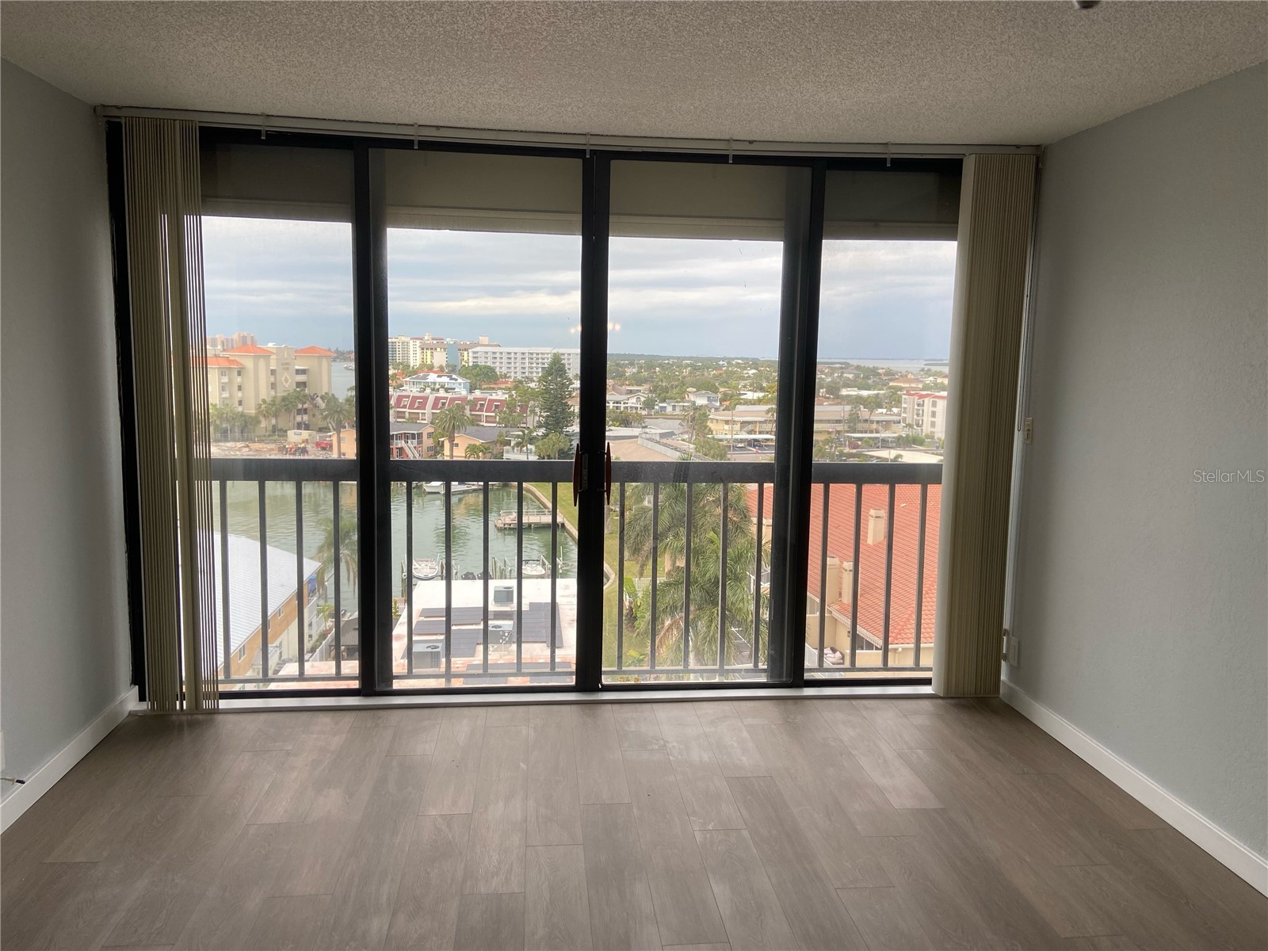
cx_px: 634
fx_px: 952
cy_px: 476
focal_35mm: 26
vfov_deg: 53.1
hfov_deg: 67.3
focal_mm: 4.25
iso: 32
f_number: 1.8
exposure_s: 1/284
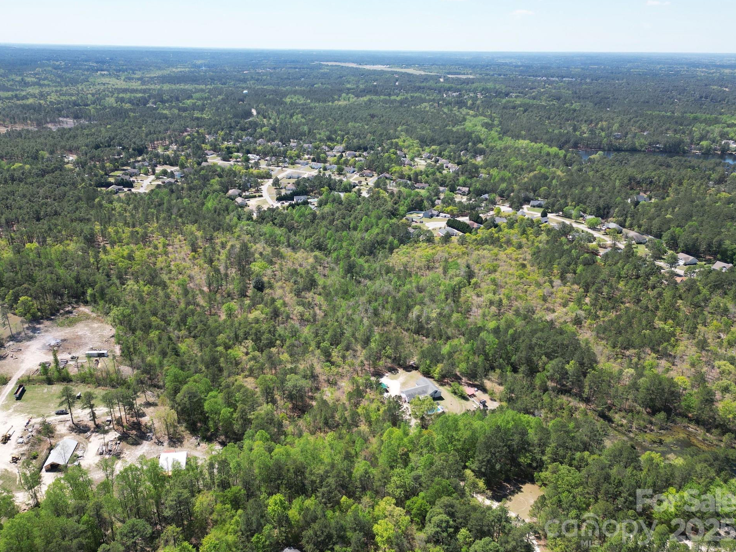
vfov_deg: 53.1
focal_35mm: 26
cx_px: 366
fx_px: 553
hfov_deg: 67.3
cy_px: 263
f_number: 1.7
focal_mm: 6.72
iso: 200
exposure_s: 1/2500
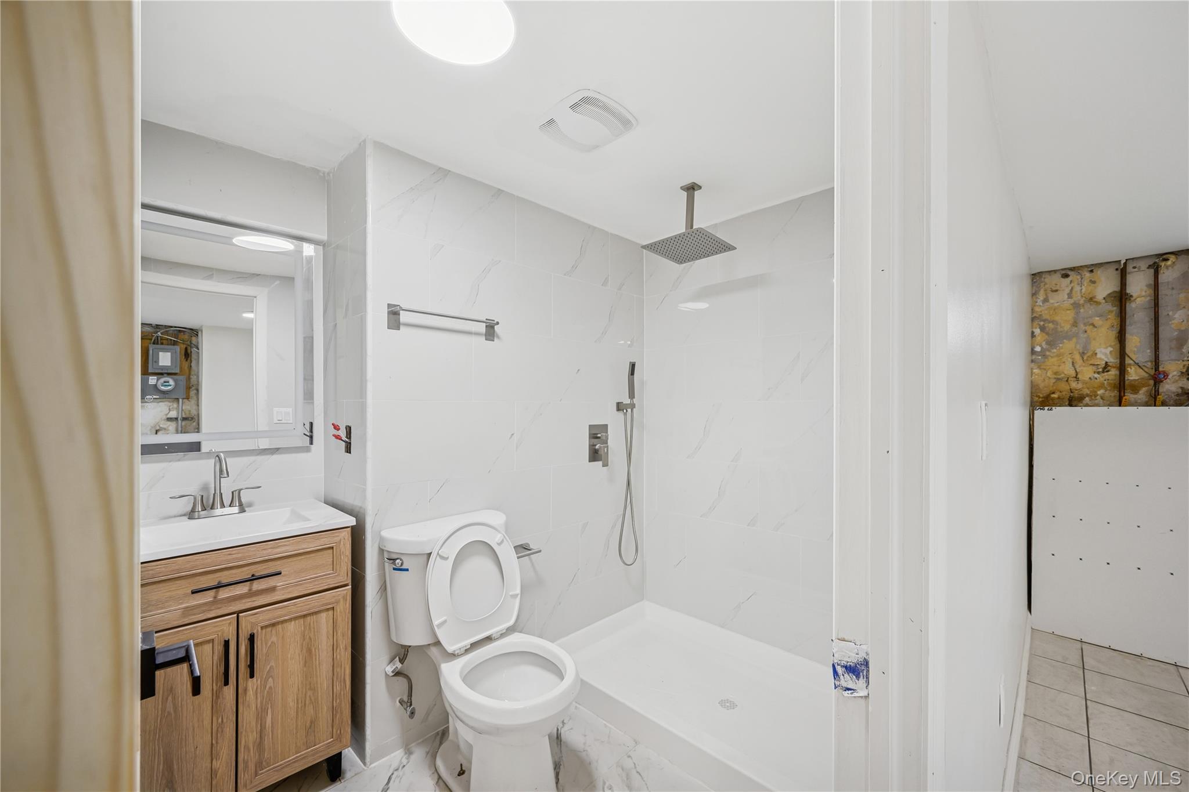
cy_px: 396
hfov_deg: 104.3
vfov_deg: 81.2
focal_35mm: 14
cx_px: 594
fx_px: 462
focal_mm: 14
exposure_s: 1/6
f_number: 9
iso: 250
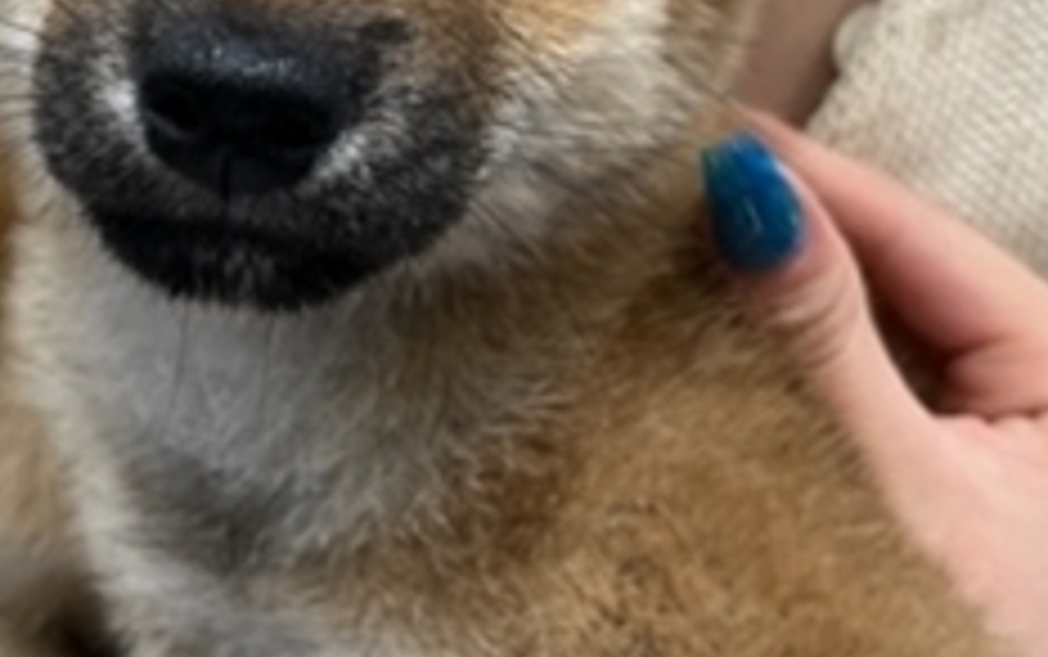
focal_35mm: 71
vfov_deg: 18.1
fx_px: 2029
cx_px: 333
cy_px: 90
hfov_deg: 28.7
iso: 64
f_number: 1.6
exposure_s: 1/100
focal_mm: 5.1
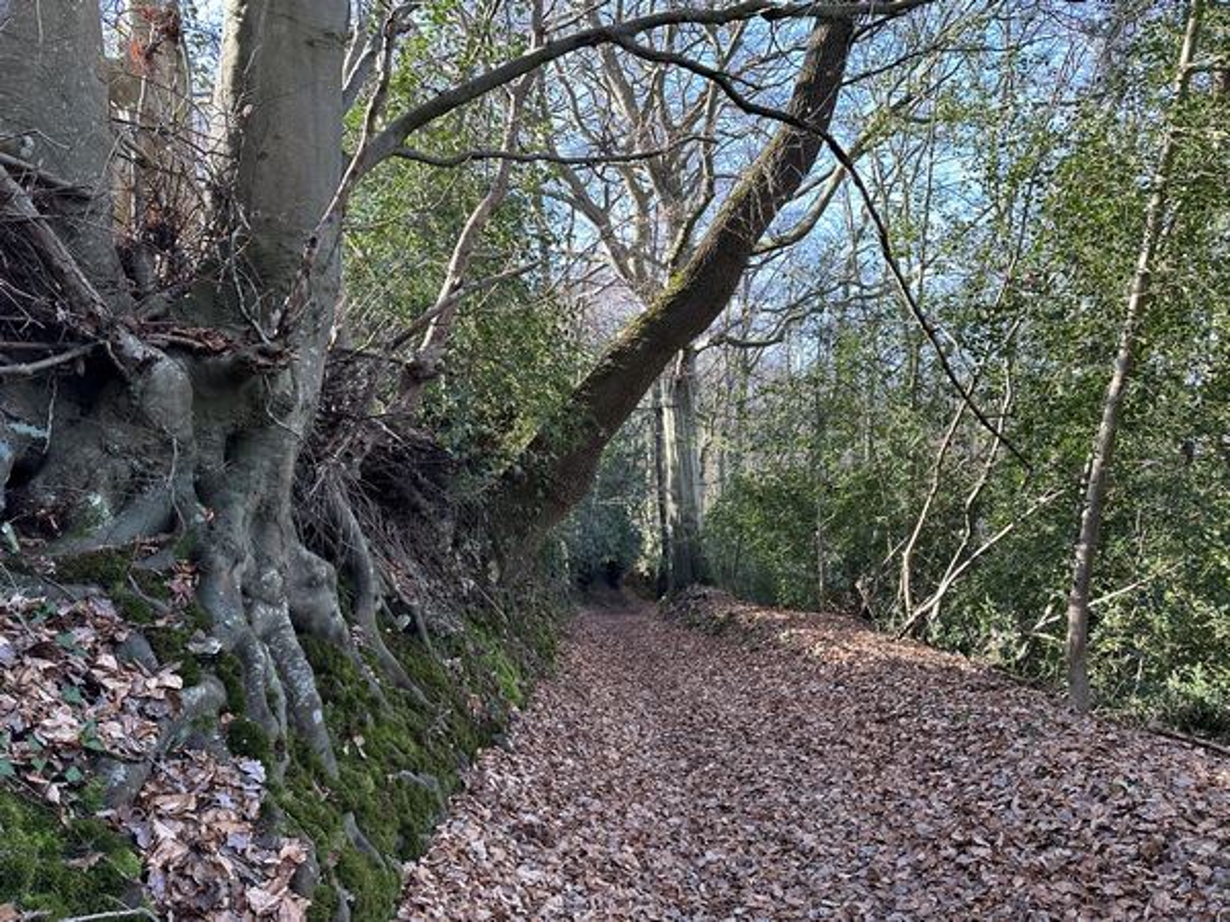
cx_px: 615
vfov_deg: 56.8
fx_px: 853
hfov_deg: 71.6
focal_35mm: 24
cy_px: 461
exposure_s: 1/200
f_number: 1.78
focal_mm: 6.86
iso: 80
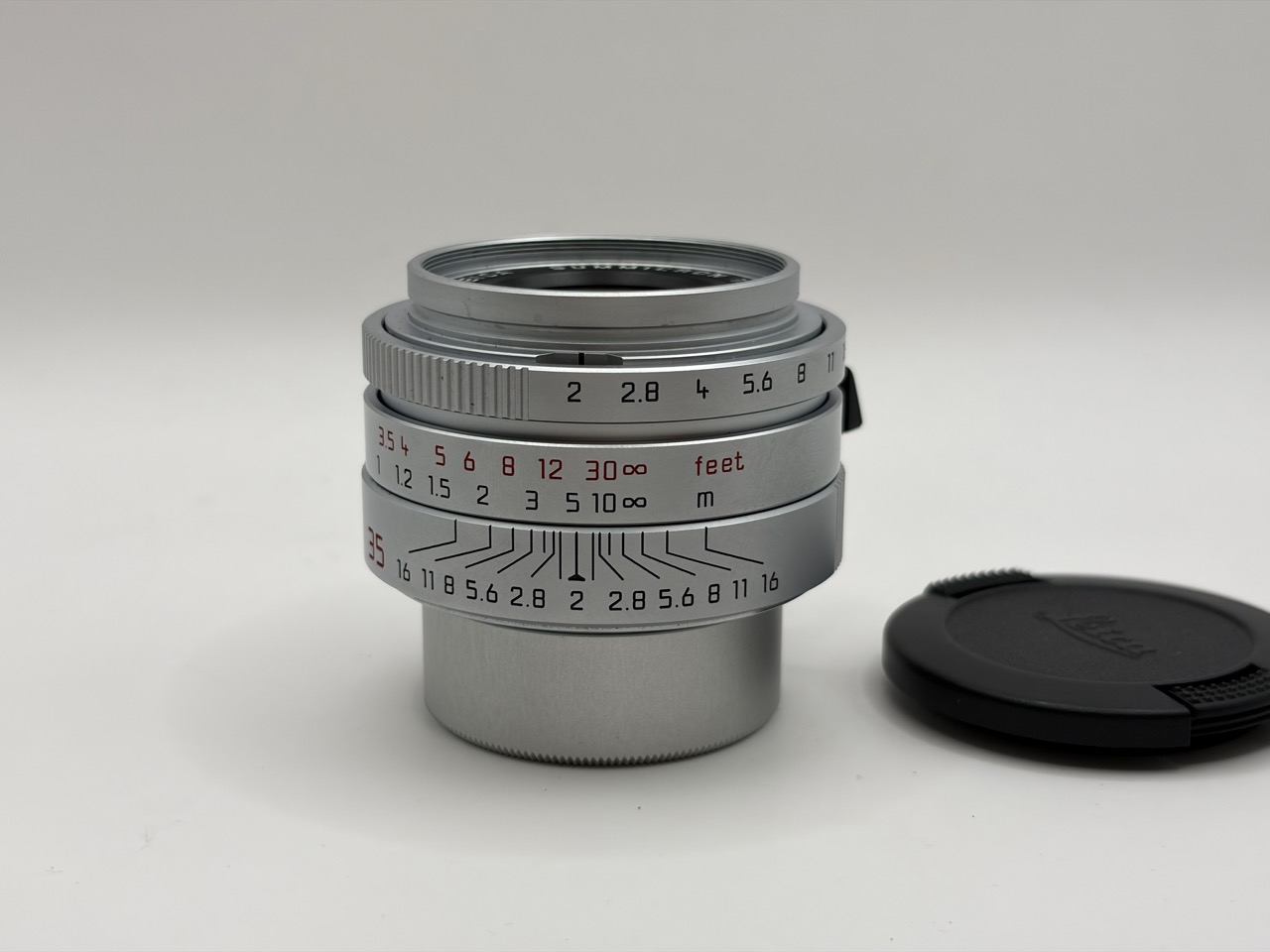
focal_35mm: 52
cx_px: 635
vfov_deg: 28.0
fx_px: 1908
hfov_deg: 36.8
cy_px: 476
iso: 32
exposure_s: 1/290
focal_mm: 5.96
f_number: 1.6
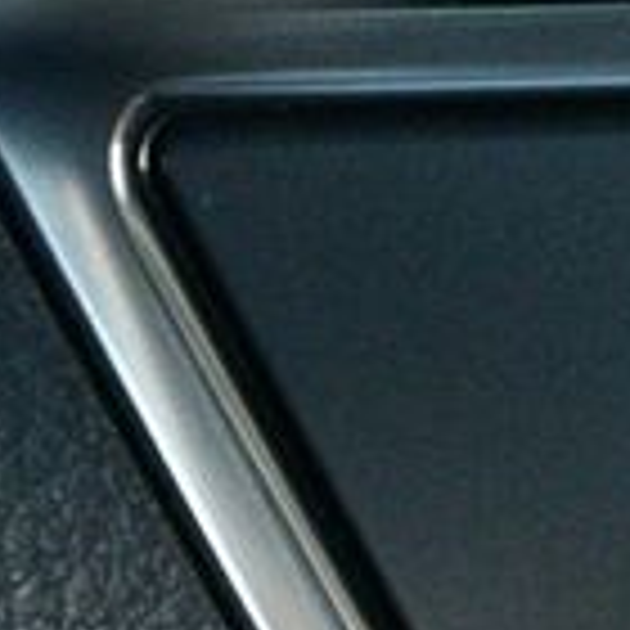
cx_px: 828
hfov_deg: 5.7
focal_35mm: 303
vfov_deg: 5.8
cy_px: 706
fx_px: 6239
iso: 12800
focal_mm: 52
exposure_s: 1/10
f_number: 5.6
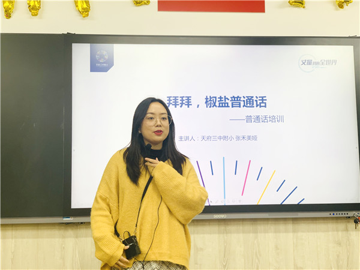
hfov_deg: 36.8
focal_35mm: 52
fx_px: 541
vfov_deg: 28.0
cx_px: 180
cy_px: 135
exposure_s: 1/90
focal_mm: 6
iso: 50
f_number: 2.4
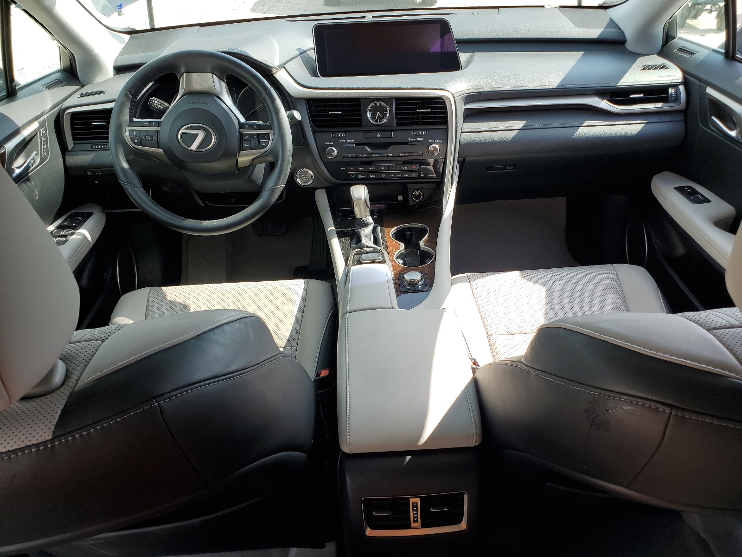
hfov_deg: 67.3
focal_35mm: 26
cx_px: 371
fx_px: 557
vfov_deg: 53.1
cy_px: 278
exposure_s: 1/263
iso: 50
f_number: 1.5
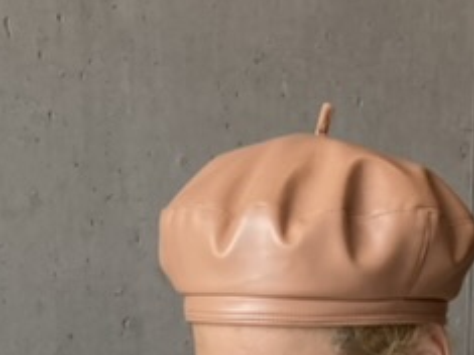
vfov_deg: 11.3
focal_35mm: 122
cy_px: 629
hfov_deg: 16.1
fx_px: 1670
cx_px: 363
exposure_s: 1/50
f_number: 1.8
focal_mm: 3.99
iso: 80
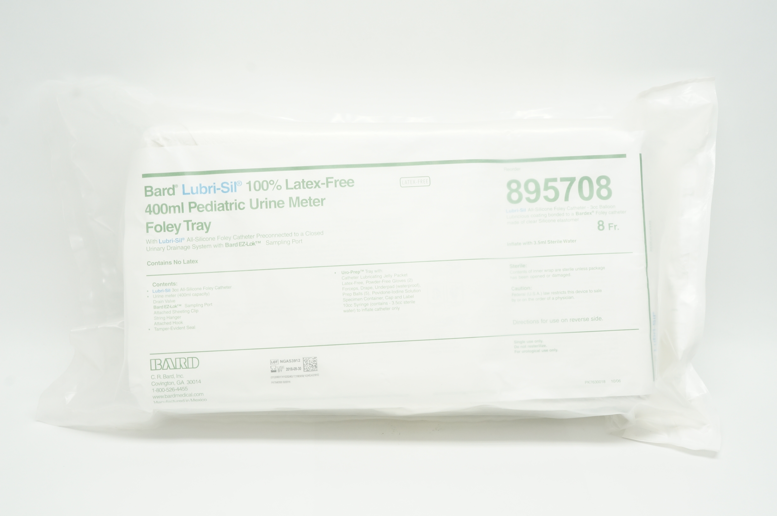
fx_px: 906
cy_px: 258
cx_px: 388
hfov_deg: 46.4
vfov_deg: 31.8
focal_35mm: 42
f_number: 11
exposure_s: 1/15
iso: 400
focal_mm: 28
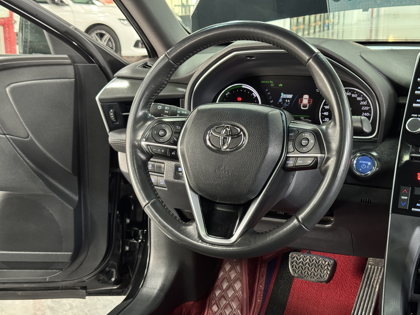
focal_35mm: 48
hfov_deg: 39.7
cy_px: 158
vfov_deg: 30.3
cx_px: 210
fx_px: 582
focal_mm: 6.76
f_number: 1.78
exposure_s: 1/25
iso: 500
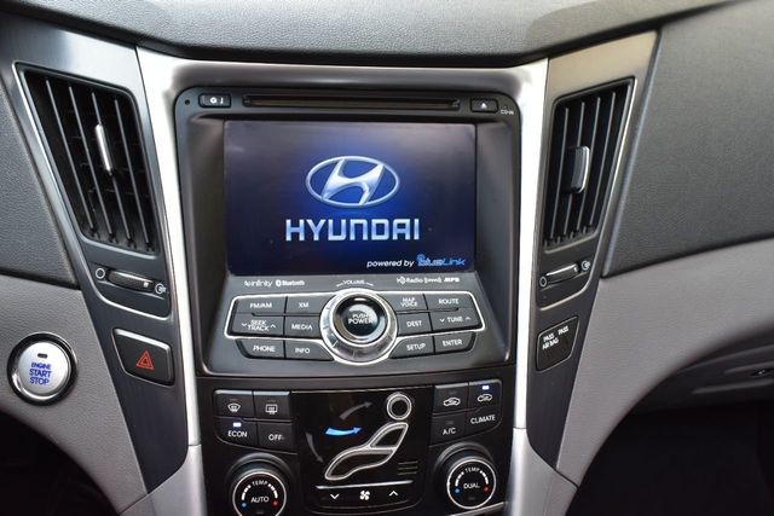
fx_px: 806
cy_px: 258
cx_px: 387
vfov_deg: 35.5
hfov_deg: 51.3
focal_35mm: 38
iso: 400
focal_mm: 25
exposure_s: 1/40
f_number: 7.1
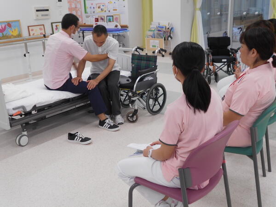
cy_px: 104
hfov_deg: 47.9
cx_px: 138
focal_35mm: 39
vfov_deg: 36.8
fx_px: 311
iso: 110
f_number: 3.9
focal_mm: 6.7
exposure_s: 1/30
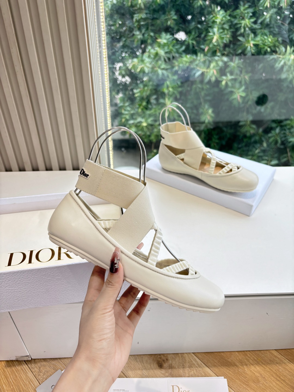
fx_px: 294
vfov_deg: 67.3
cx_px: 147
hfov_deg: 53.1
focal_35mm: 26
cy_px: 196
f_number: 1.6
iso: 50
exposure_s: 1/290
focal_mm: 5.96
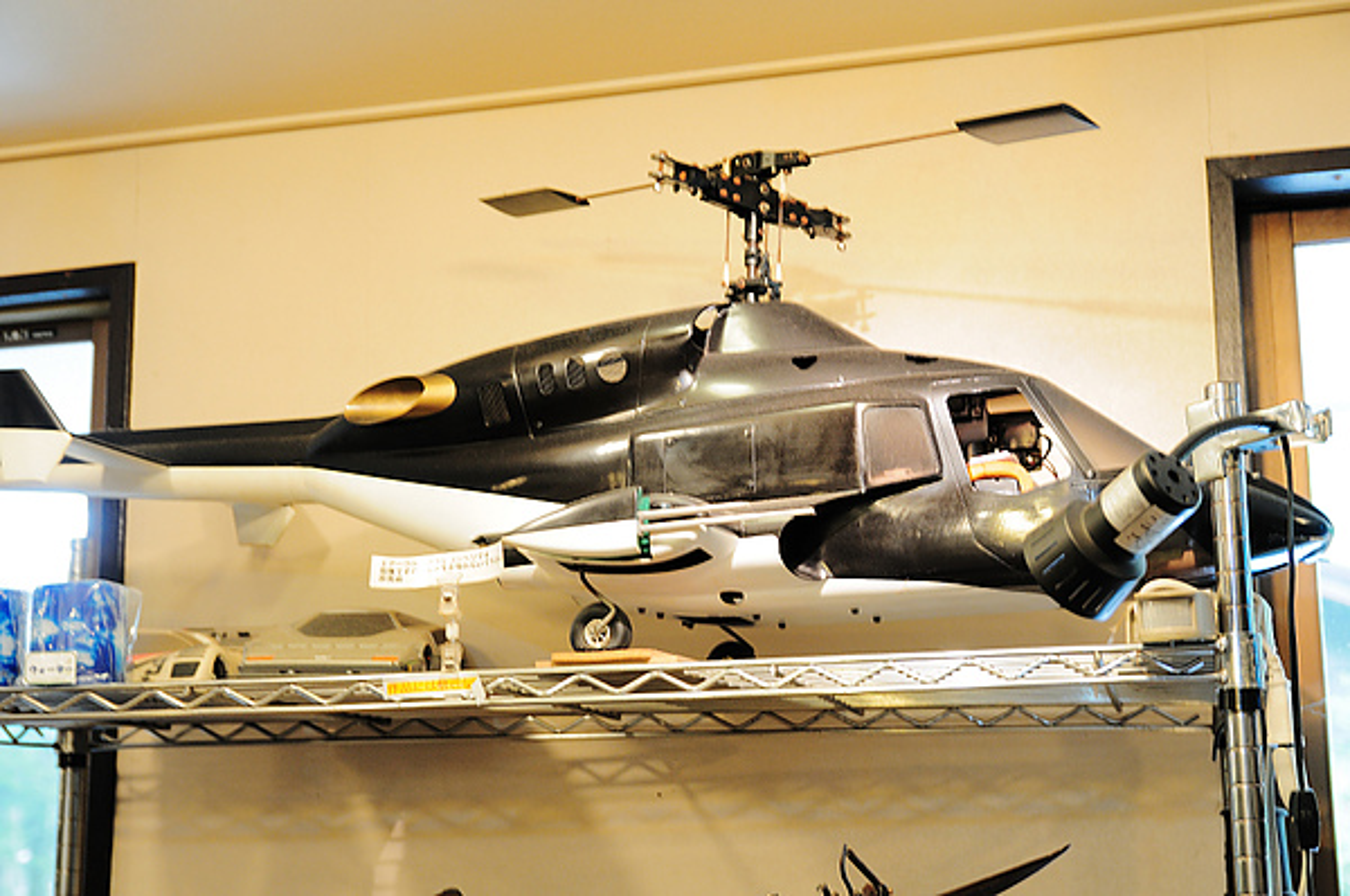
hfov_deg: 35.1
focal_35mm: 57
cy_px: 448
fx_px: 2134
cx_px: 675
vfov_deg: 23.7
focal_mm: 38
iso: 400
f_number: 4
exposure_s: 1/10
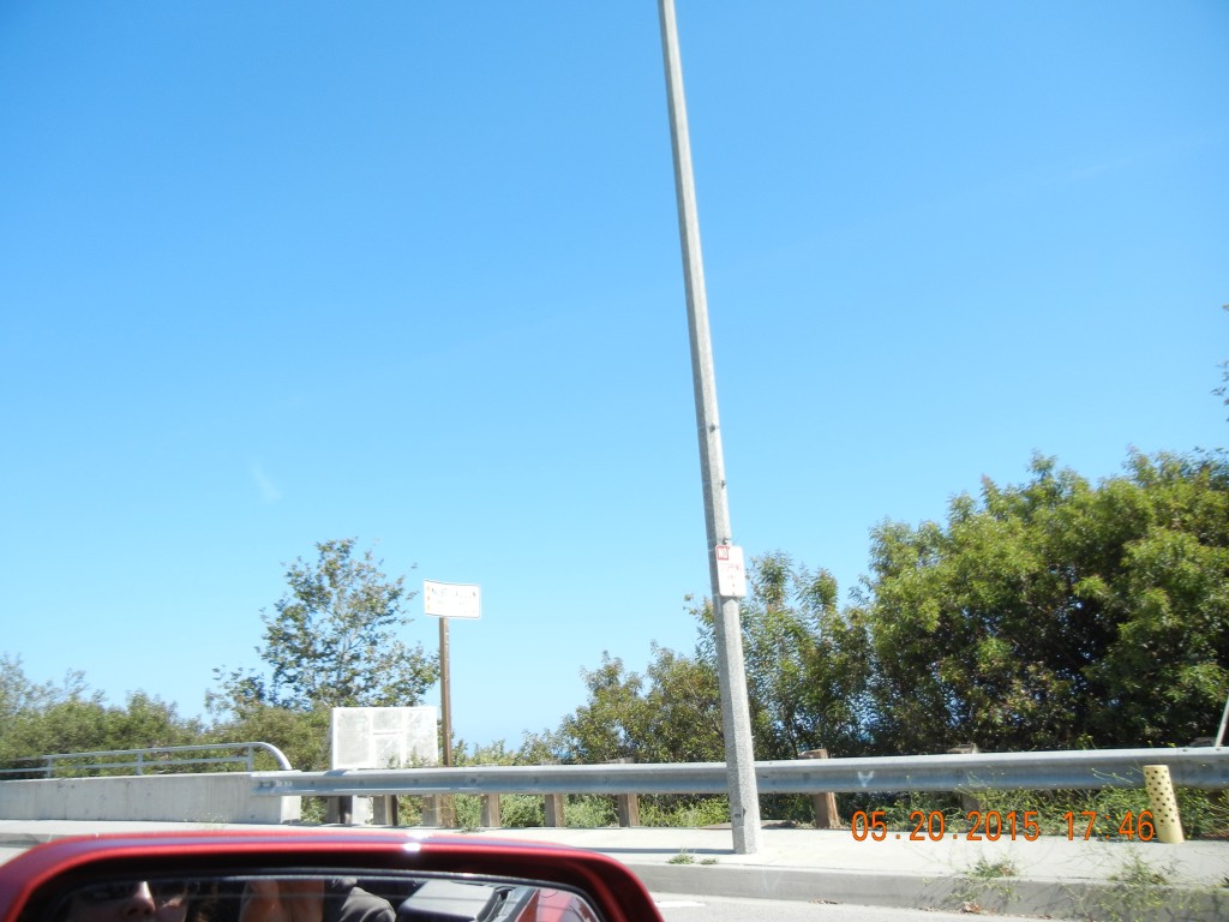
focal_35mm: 30
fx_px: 1065
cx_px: 614
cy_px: 461
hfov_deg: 60.0
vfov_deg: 46.8
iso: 160
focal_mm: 5.4
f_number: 3.5
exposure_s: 1/802
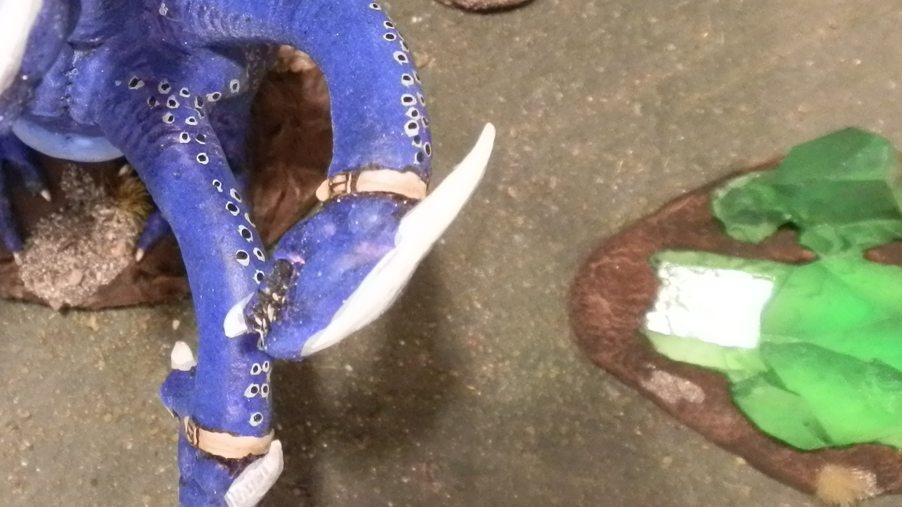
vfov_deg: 19.6
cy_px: 32
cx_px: 129
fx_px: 1435
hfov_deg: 33.4
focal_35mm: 60
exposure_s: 1/60
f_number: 3.1
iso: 400
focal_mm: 5
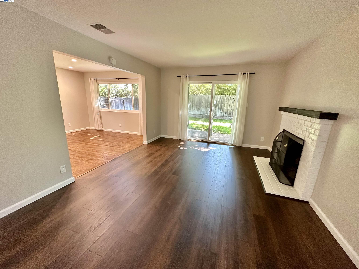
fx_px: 145
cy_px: 134
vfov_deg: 85.7
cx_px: 180
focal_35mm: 14
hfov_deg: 102.1
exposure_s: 1/60
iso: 250
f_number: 2.2
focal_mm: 2.22
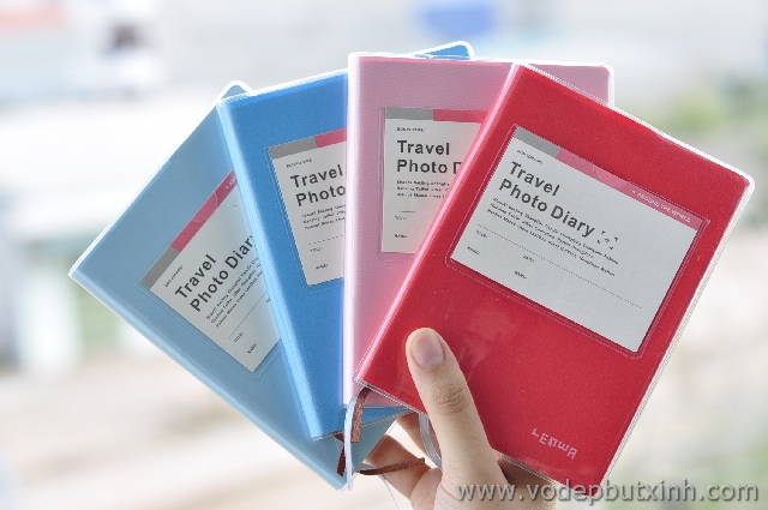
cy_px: 255
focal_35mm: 75
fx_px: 1598
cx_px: 384
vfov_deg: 18.1
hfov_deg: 27.0
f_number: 4
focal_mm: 50
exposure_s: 1/200
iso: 200
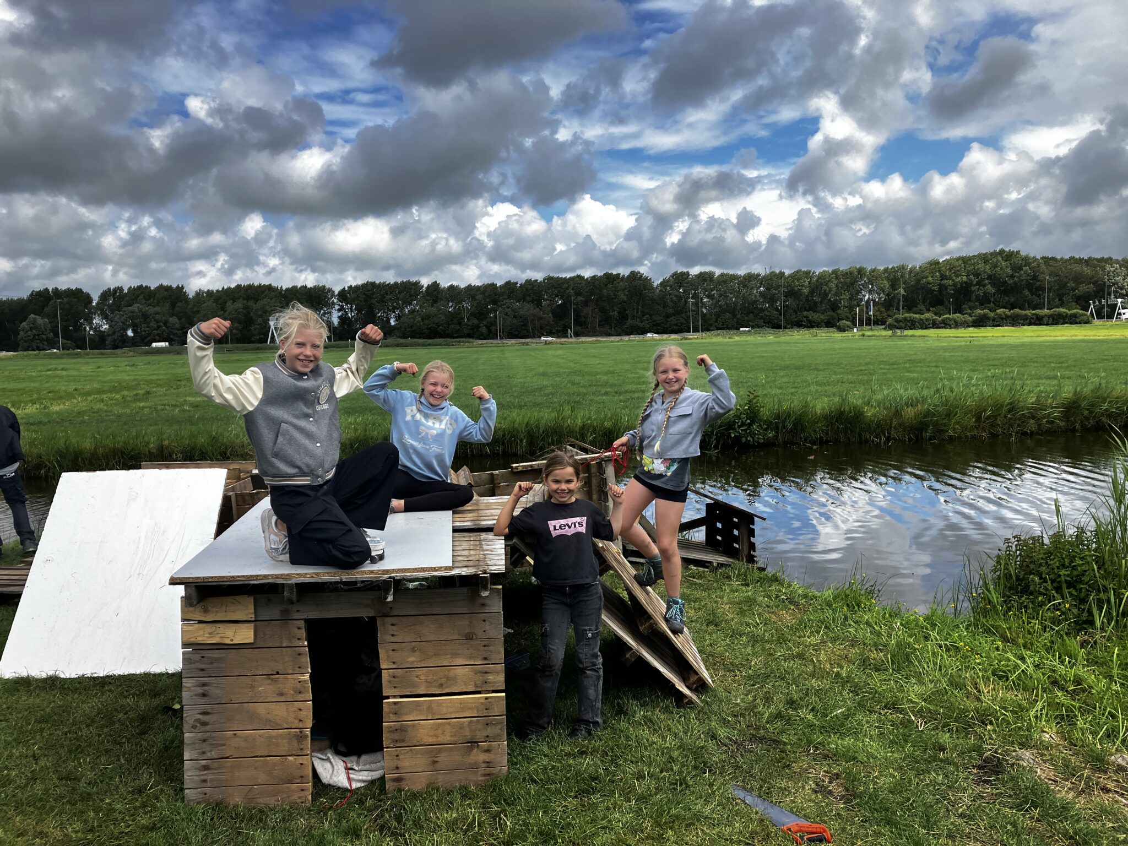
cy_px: 423
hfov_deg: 63.4
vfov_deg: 49.7
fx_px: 912
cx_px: 564
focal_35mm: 28
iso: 32
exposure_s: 1/2114
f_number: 1.8
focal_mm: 3.99
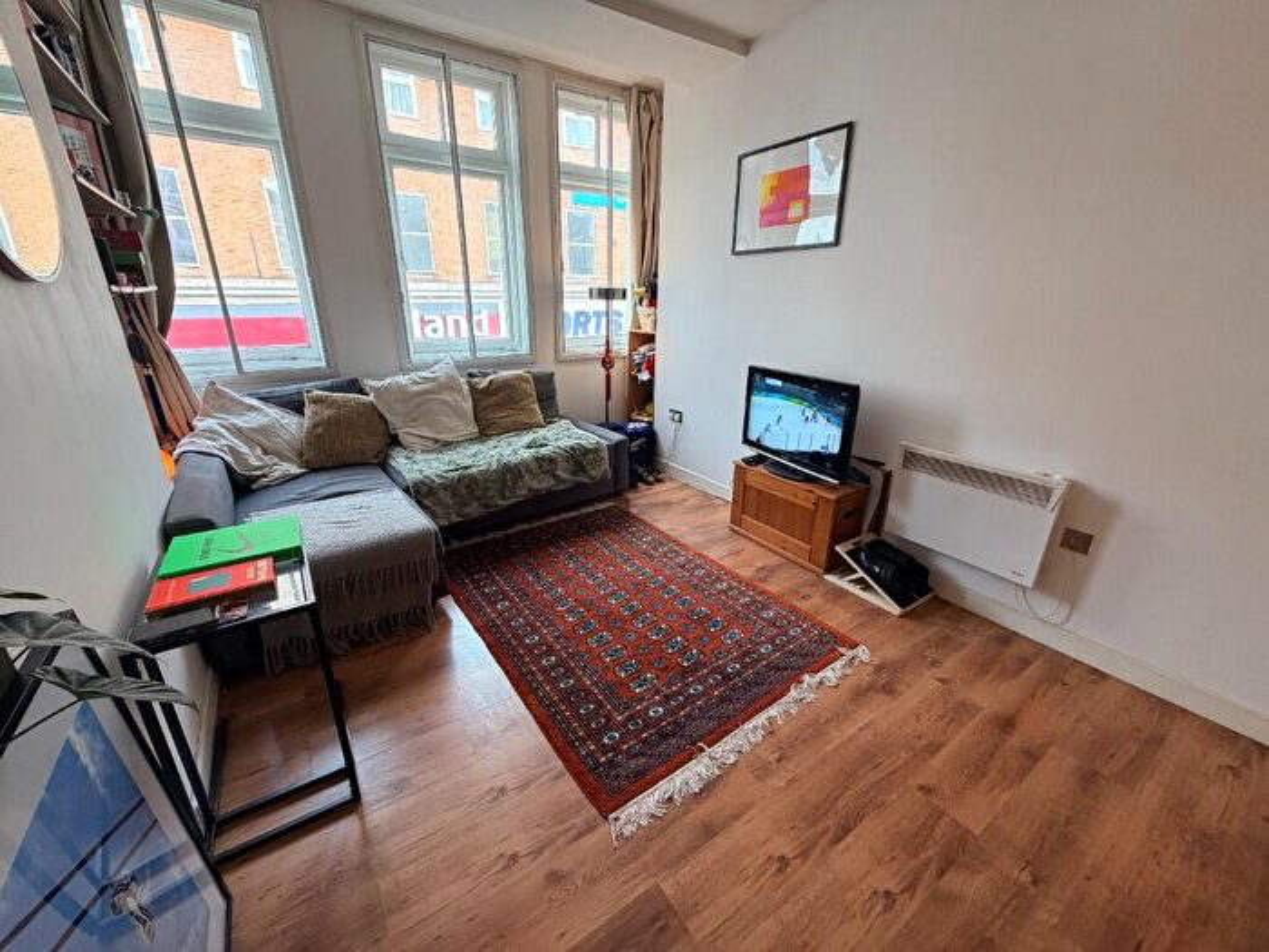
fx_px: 513
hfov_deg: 102.1
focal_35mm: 14
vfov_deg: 85.7
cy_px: 476
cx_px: 634
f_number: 2.2
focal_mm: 2.22
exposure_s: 1/100
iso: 125
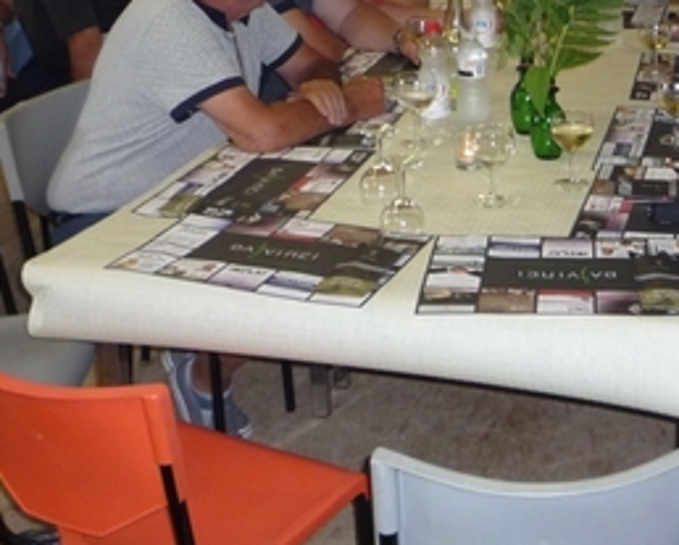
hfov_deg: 27.4
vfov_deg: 21.9
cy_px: 29
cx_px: 521
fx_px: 1368
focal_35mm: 68
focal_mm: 5.2
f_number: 3.3
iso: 250
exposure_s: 1/30
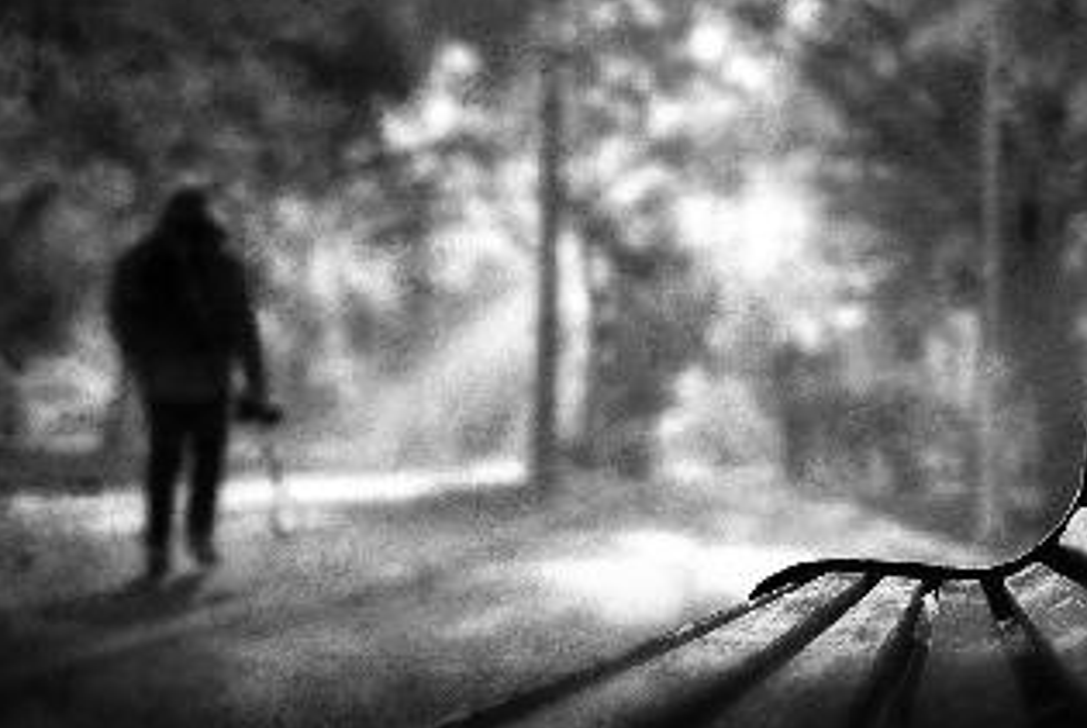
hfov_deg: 48.2
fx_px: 1209
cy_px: 260
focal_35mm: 40
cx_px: 631
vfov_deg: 33.3
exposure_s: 1/50
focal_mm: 28
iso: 100
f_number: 4
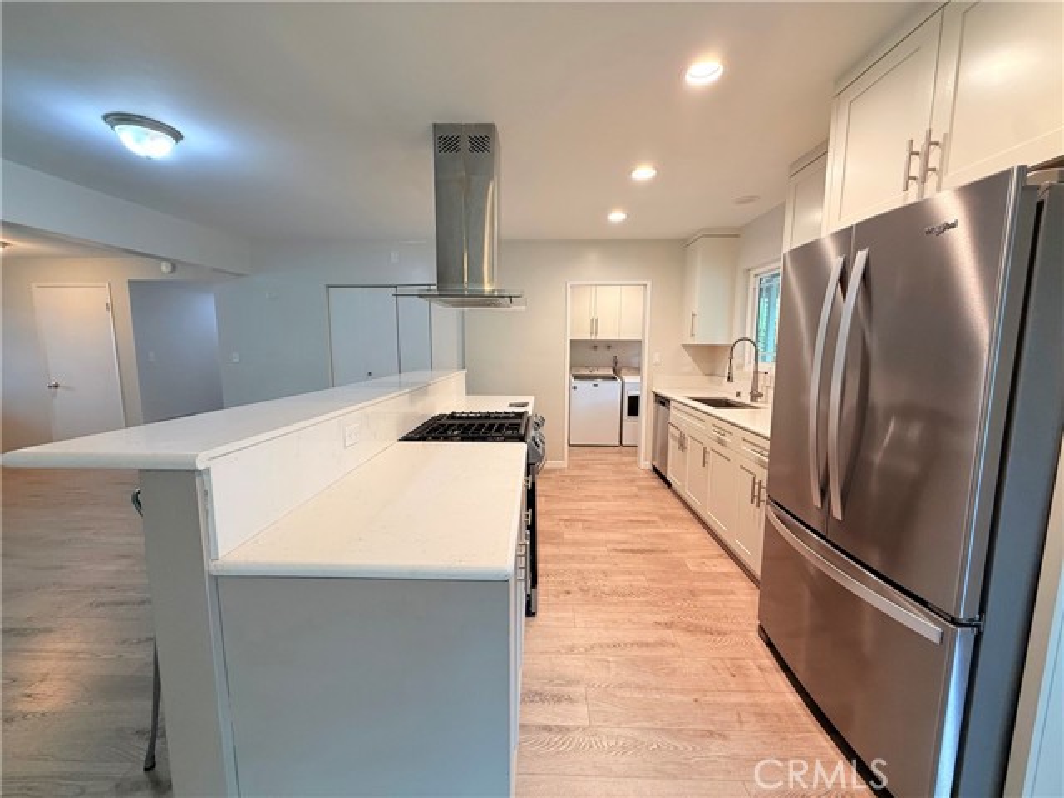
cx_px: 532
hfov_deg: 102.1
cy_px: 399
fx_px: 430
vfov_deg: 85.7
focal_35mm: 14
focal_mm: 2.22
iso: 200
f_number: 2.2
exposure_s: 1/120
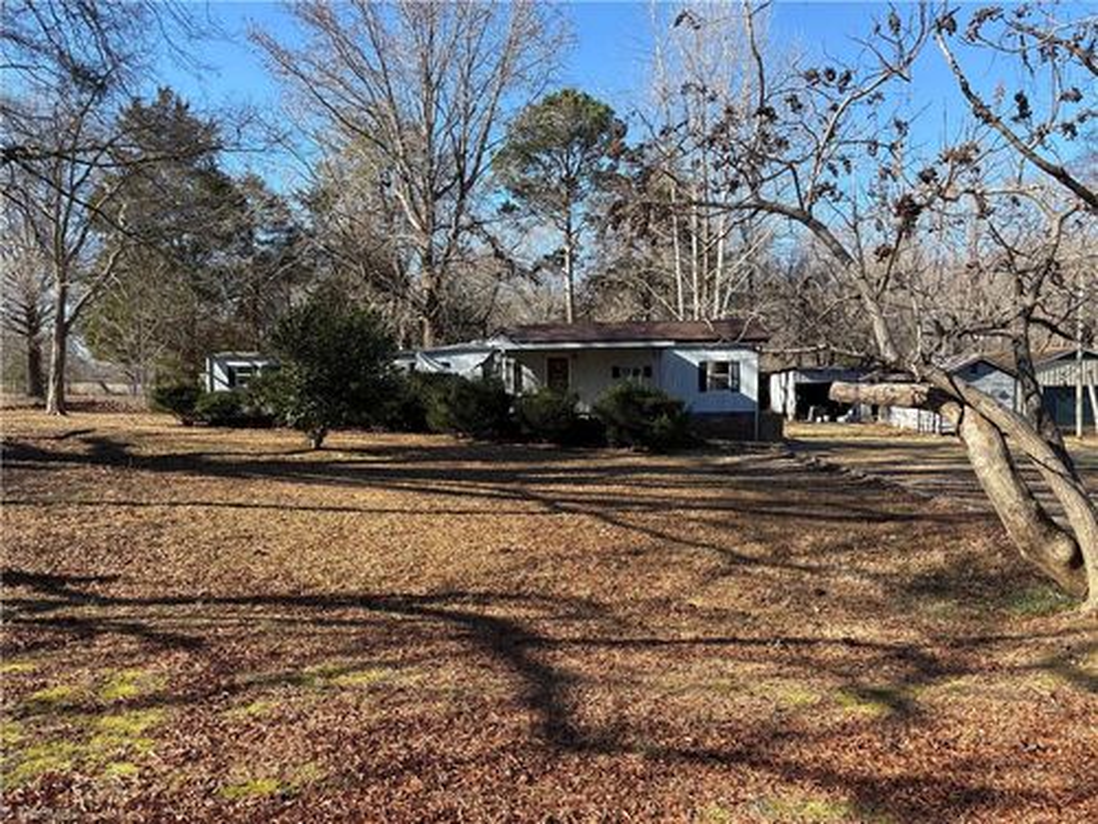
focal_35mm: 26
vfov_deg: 53.1
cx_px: 549
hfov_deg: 67.3
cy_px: 412
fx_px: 825
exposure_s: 1/1064
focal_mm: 5.96
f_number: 1.6
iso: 50
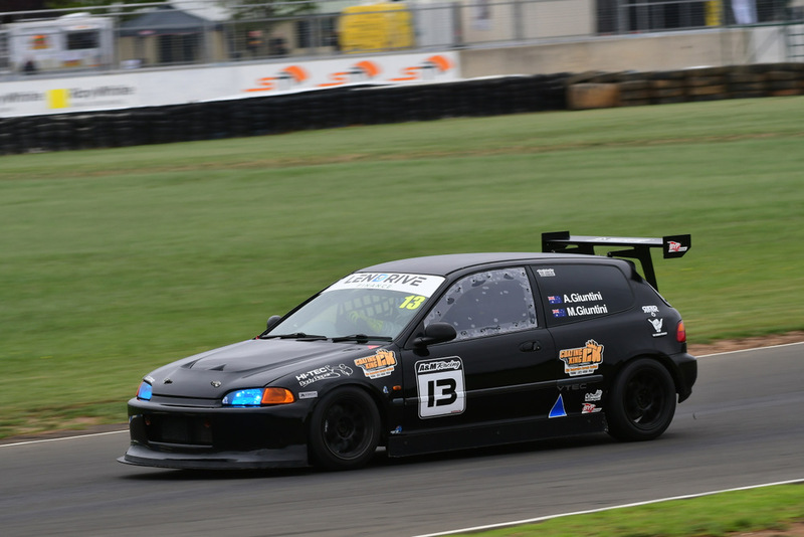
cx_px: 402
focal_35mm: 315
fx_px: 7037
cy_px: 268
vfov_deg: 4.4
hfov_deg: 6.5
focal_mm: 210
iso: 320
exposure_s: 1/320
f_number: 10
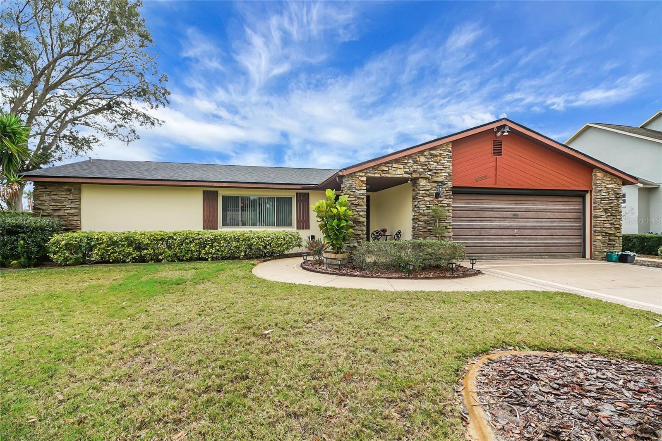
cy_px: 220
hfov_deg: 100.4
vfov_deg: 77.3
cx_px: 331
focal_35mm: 15
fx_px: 276
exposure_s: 1/320
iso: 160
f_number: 7.1
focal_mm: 10
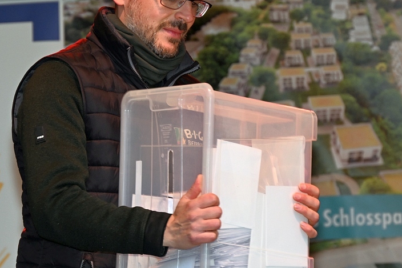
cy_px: 141
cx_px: 197
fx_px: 3092
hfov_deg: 7.4
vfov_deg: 5.0
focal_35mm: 277
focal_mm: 130
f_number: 6.3
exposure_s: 1/60
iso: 500
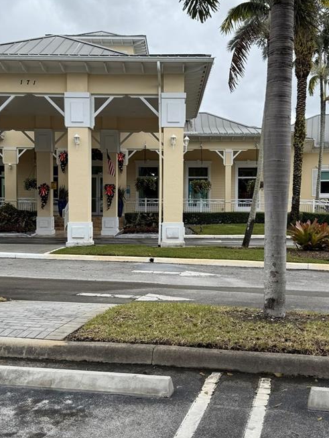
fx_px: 558
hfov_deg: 32.9
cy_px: 223
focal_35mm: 44
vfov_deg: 43.0
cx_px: 169
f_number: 1.78
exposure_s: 1/1585
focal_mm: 6.76
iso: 80
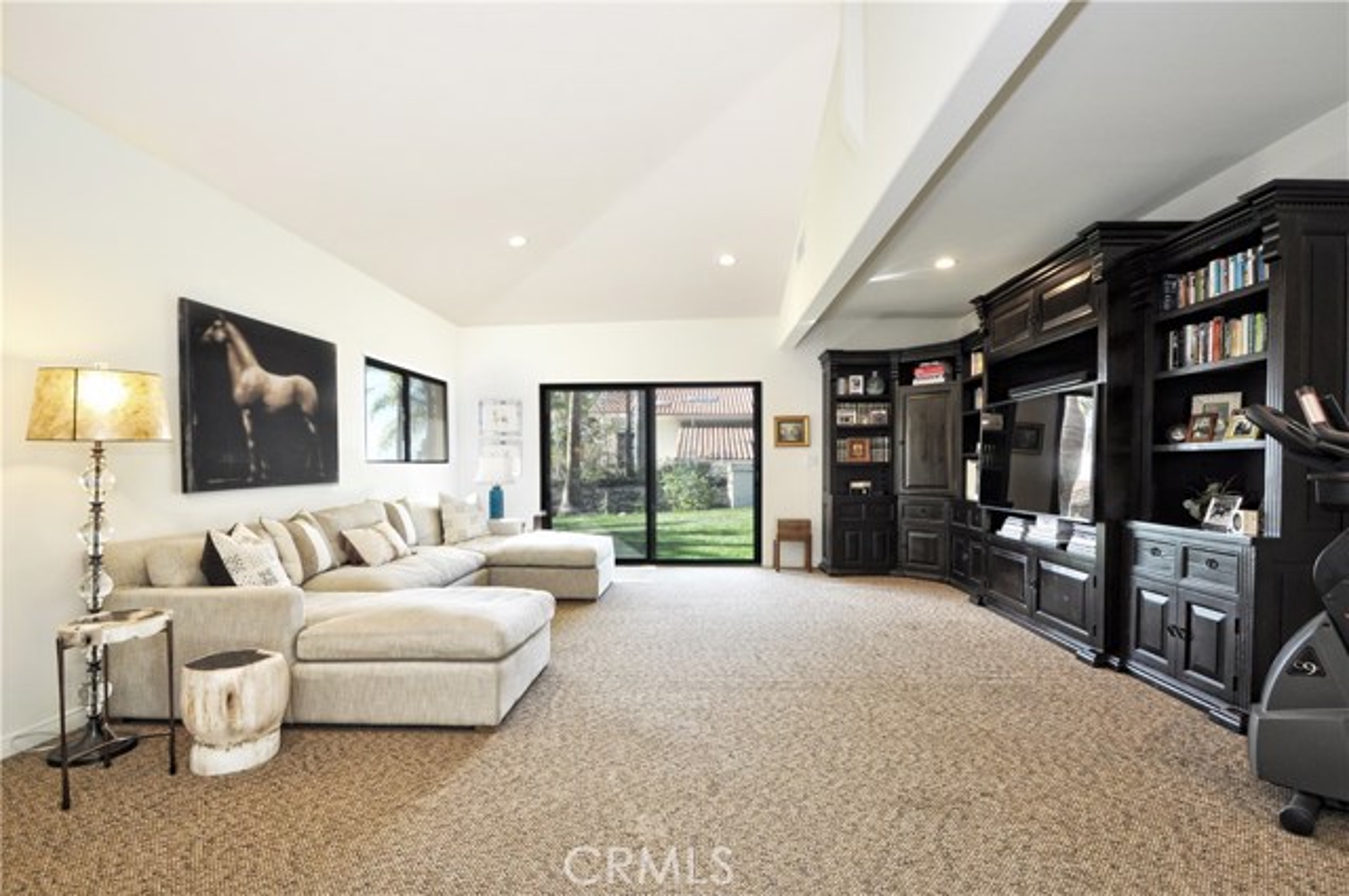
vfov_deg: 77.2
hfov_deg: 100.5
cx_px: 674
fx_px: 561
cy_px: 448
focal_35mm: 15
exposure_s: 1/10
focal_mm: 10
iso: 200
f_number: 8
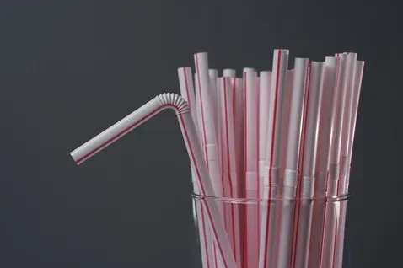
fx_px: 839
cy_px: 136
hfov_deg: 27.0
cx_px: 188
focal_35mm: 75
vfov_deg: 18.2
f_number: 8
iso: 200
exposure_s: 1/1000
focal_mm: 70
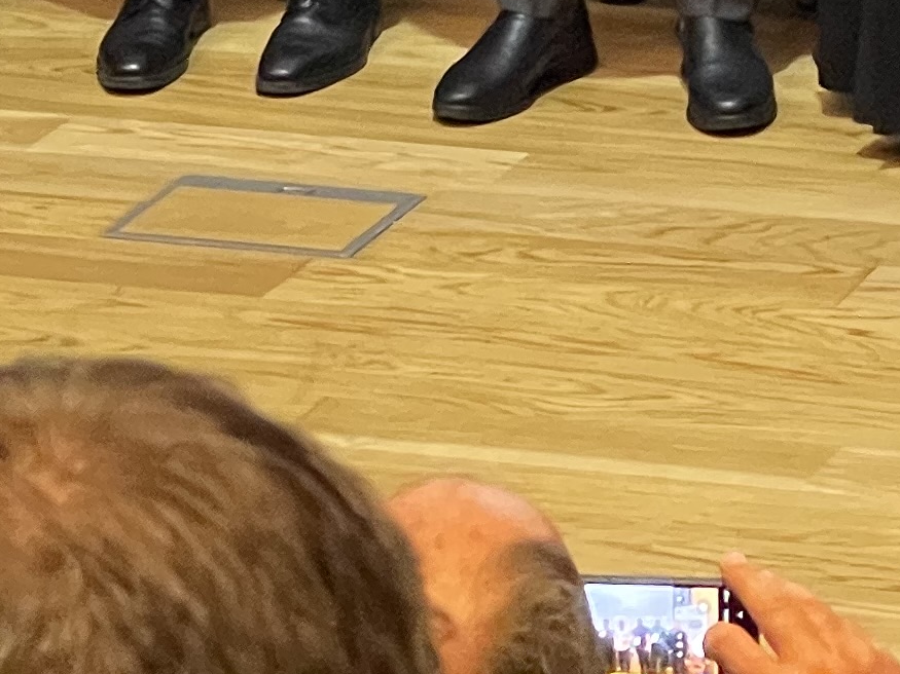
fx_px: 7669
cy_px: -876
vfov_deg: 4.9
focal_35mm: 295
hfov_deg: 6.7
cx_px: 1144
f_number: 2.2
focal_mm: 7.5
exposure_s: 1/33
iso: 640
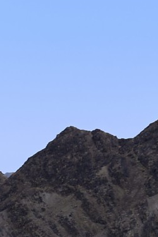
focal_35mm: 282
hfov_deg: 4.7
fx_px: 1856
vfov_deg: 6.6
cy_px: 745
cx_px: -243
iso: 200
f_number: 10
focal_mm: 44
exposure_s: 1/250
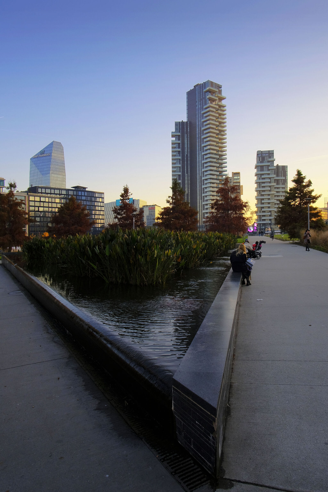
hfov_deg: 67.4
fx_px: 246
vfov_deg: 90.0
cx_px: 164
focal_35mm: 18
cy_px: 246
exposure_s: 1/140
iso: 640
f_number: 9
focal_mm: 12
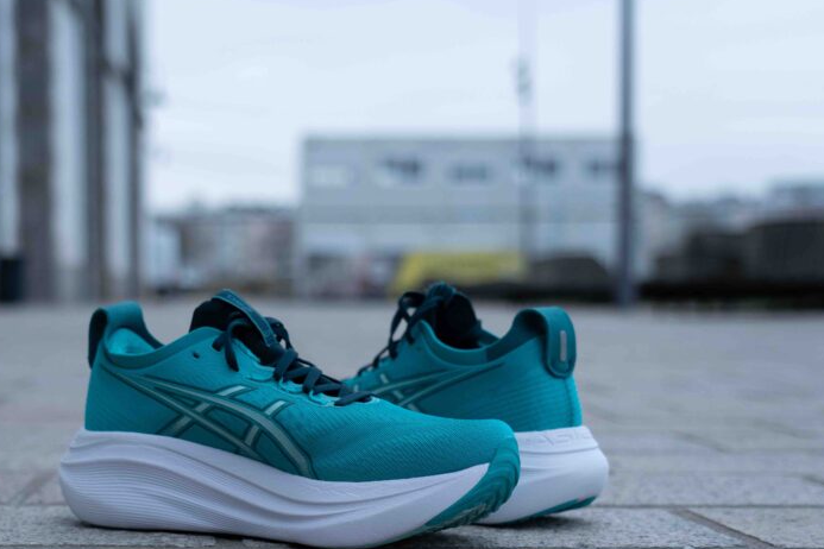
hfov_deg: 29.6
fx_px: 1556
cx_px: 346
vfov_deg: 19.9
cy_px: 378
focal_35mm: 68
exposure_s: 1/250
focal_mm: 46
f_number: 4
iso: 800
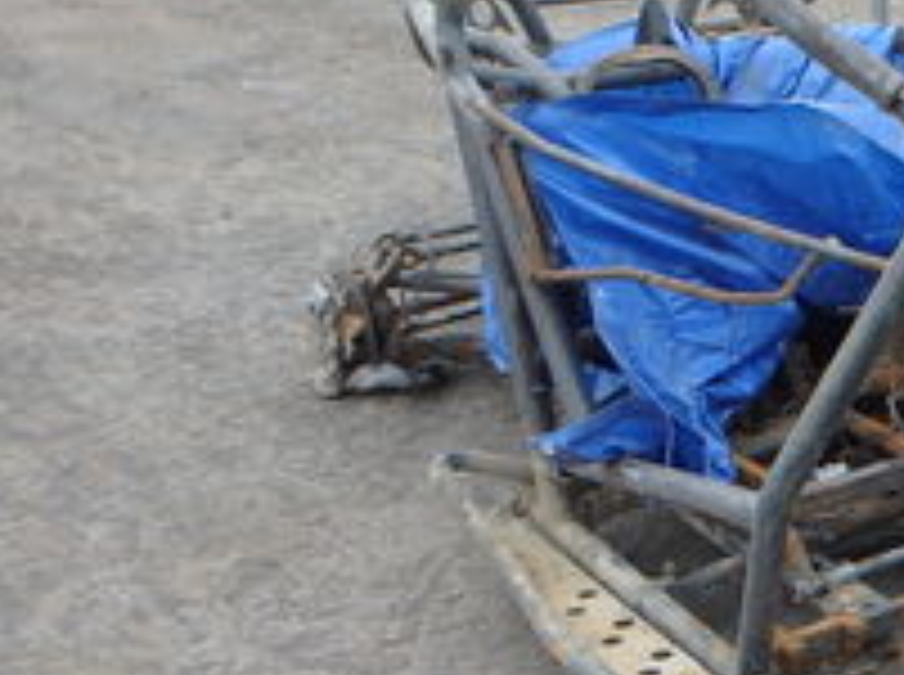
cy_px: 414
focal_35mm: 67
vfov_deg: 21.8
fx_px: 1747
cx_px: 1286
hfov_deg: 24.0
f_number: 3.5
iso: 125
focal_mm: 3.7
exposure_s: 1/200
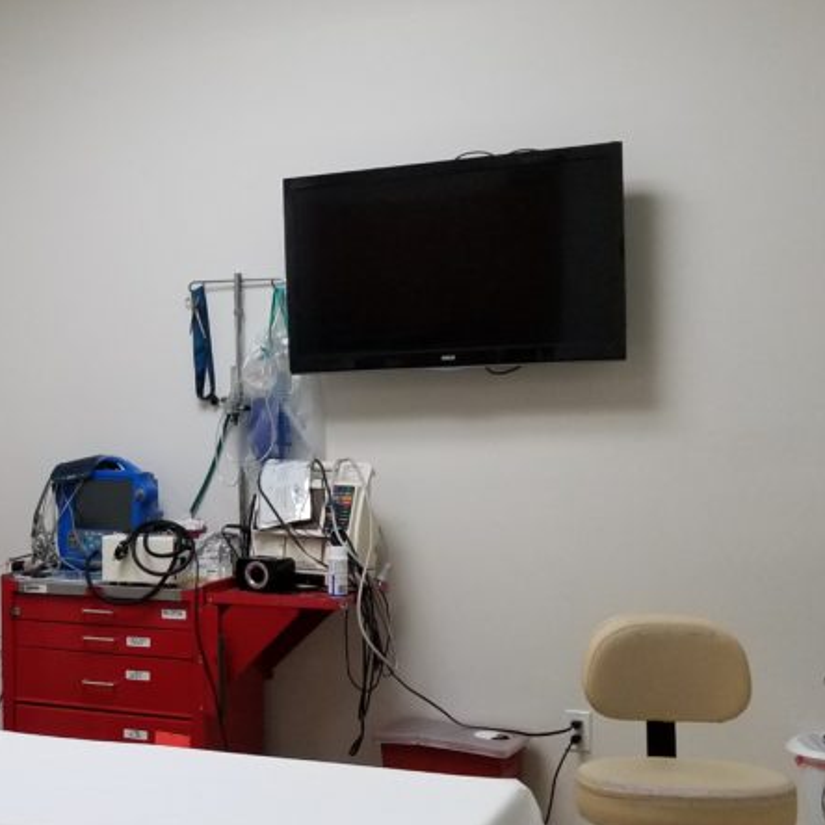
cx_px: 24
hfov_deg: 30.2
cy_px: 502
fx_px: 1429
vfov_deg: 32.1
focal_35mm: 53
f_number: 1.7
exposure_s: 1/60
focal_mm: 4.25
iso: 200
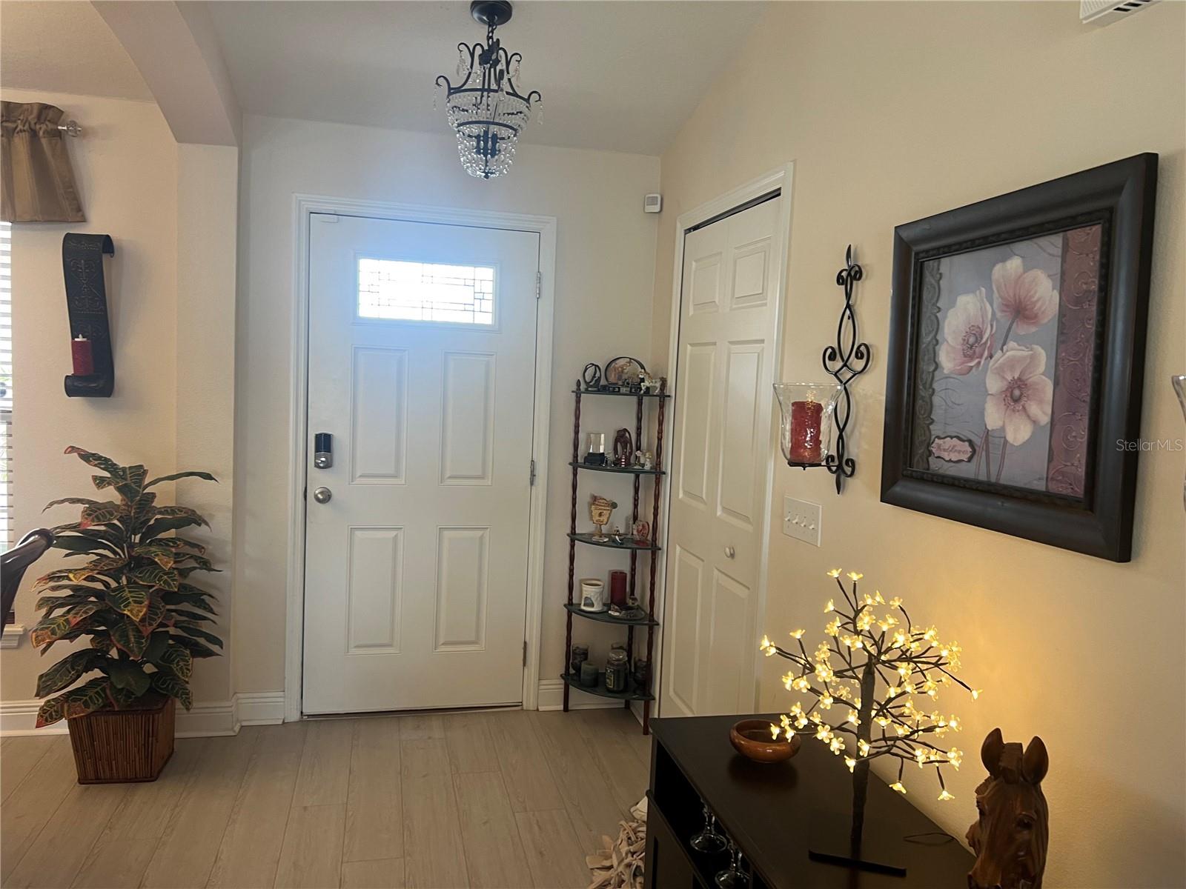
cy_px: 444
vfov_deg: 53.1
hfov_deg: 67.3
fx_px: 891
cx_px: 593
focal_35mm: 26
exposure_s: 1/60
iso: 100
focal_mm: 5.7
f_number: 1.5
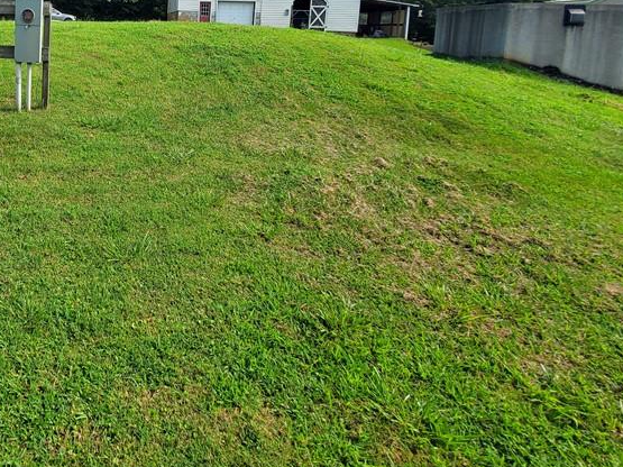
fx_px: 432
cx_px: 63
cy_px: 49
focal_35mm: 24
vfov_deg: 50.6
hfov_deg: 60.7
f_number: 2.2
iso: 50
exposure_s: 1/557
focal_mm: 1.8
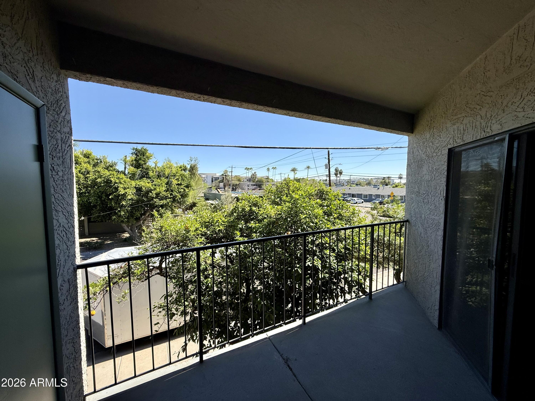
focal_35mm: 14
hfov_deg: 102.1
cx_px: 268
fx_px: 216
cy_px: 200
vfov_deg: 85.7
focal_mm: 2.22
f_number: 2.2
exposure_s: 1/1745
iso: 50
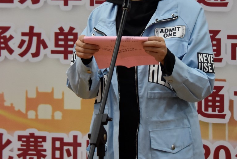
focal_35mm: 171
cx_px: 119
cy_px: 30
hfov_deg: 12.0
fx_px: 1126
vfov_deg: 8.0
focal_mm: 82
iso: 2000
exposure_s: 1/60
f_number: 5
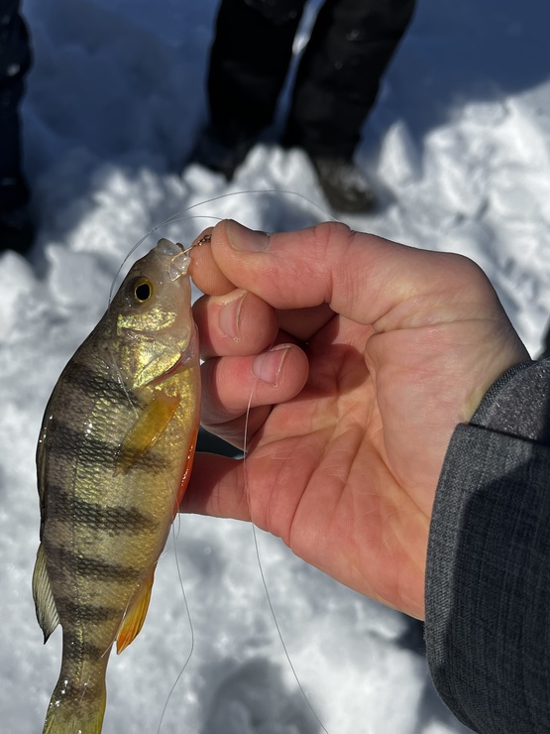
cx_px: 244
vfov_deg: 50.7
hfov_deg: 39.6
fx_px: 763
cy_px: 466
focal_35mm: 36
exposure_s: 1/11905
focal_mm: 5.1
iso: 50
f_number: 1.6
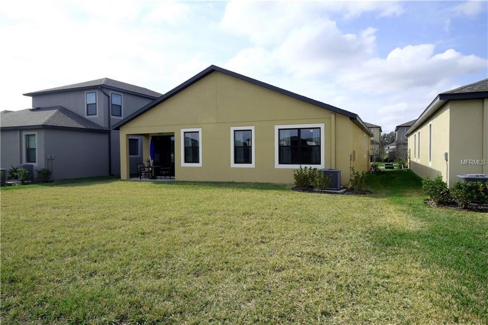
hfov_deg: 76.1
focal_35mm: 23
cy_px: 162
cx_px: 244
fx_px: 312
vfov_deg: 55.1
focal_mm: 15.1
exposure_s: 1/450
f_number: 9
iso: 400
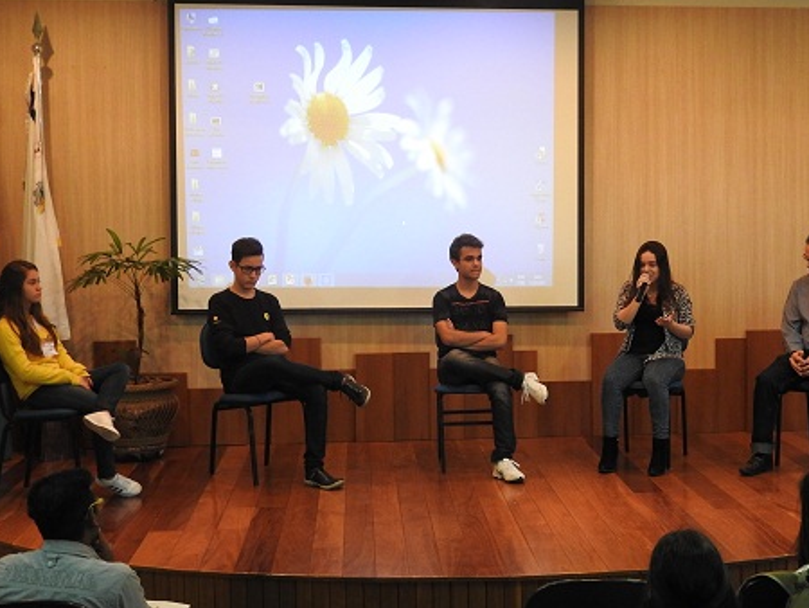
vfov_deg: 23.7
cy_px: 294
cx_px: 520
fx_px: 1450
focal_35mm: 62
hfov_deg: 31.0
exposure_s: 1/15
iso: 400
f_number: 4
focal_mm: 8.1
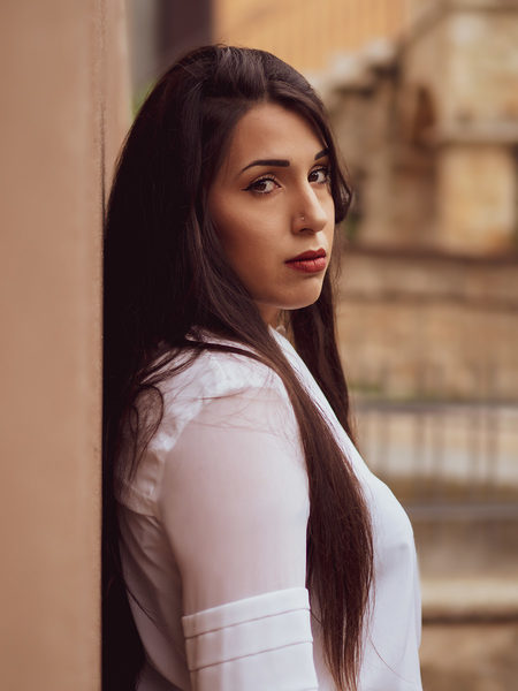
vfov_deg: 21.8
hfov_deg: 16.4
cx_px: 259
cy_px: 346
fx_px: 1796
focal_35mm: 90
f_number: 1.8
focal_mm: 45
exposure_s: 1/640
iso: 200
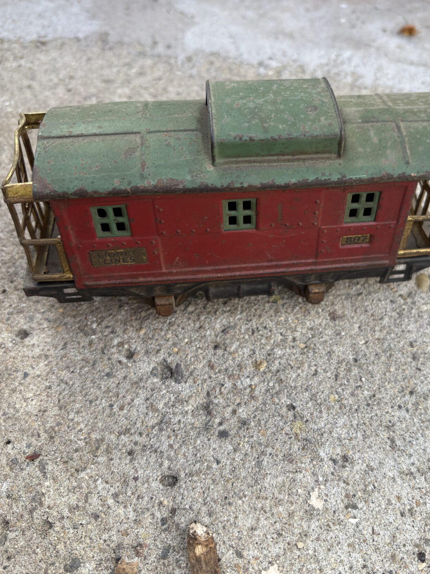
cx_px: 274
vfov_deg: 53.9
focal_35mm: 34
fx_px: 563
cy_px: 274
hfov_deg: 41.4
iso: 50
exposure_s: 1/453
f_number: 1.6
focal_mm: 5.96
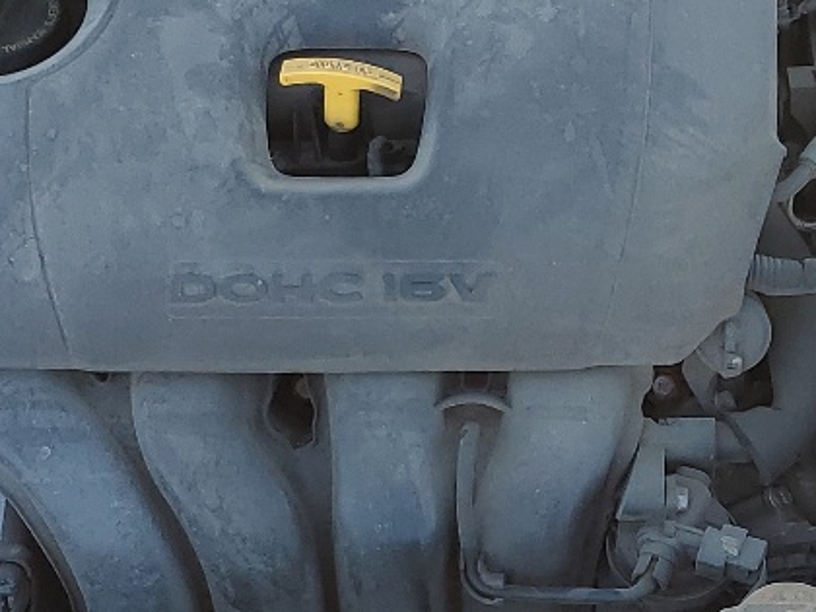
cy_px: 429
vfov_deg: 14.9
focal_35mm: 99
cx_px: 626
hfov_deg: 19.7
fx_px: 2334
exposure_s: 1/357
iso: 50
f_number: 1.5
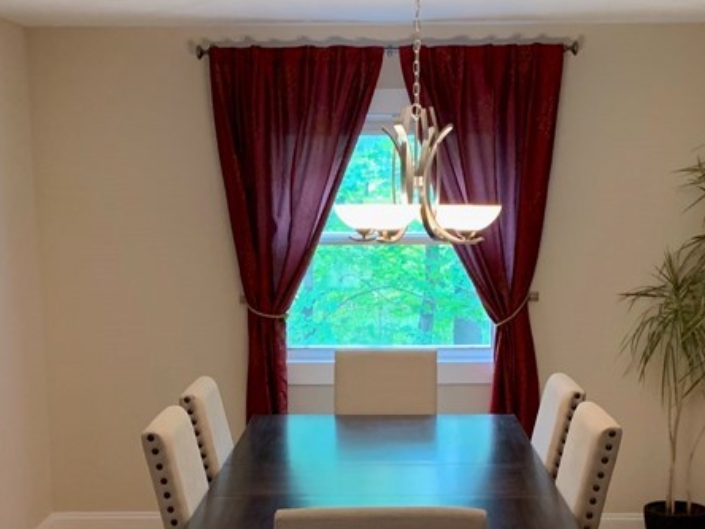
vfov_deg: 23.8
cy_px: 467
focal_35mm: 60
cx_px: 359
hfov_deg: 32.2
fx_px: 1222
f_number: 1.8
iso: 320
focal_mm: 4.25
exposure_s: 1/60
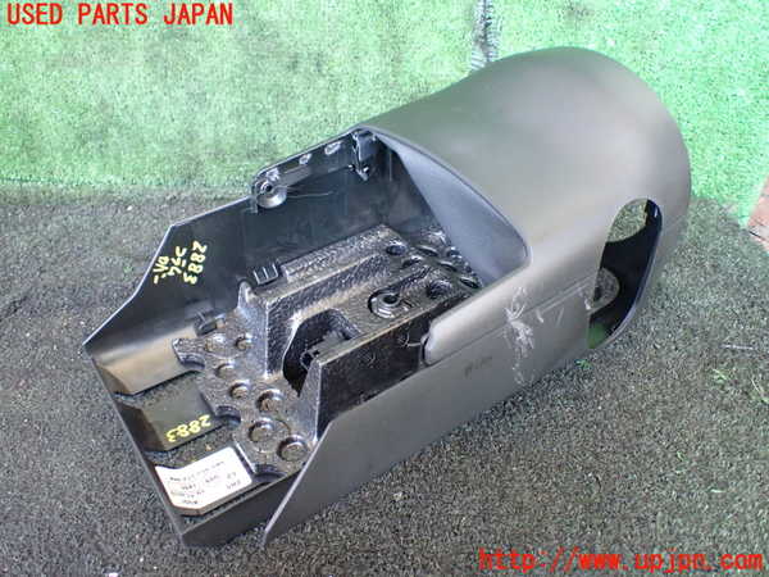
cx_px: 384
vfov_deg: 46.8
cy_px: 288
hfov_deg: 60.0
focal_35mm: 30
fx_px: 666
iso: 800
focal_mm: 5.4
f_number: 2.3
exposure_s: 1/50
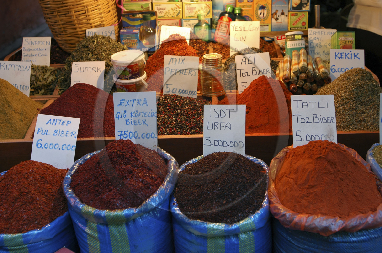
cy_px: 126
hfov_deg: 43.6
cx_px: 191
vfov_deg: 29.8
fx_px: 477
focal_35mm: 45
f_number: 3.5
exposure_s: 1/50
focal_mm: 30
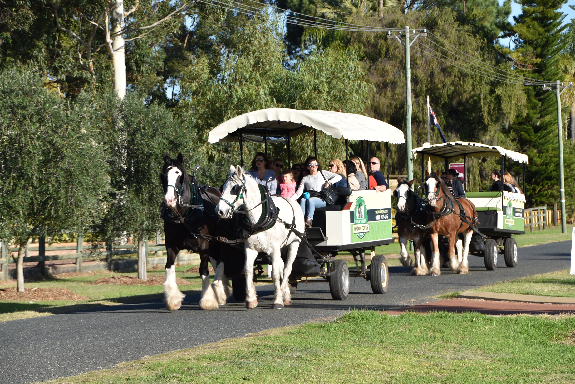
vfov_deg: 9.2
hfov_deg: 13.7
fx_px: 2398
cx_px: 288
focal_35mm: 150
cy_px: 192
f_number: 6
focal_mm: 100
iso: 100
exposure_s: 1/250
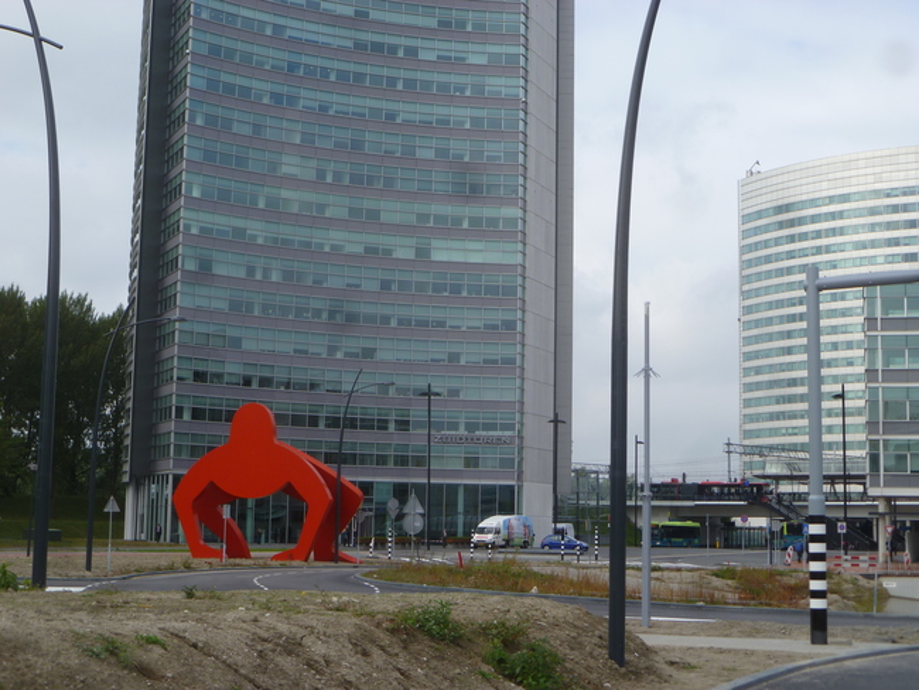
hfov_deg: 33.8
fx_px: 1514
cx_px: 460
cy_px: 345
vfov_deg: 25.7
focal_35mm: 57
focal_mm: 10.2
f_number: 4
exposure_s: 1/400
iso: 80
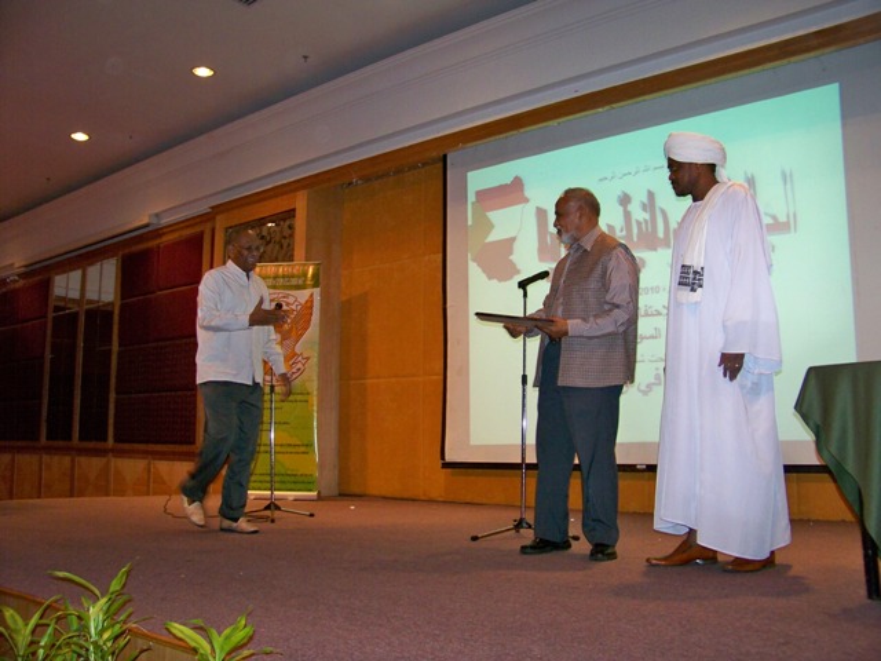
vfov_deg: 42.9
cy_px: 330
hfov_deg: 55.4
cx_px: 440
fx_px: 840
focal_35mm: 33
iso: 200
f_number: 2.8
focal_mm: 5.85
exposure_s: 1/30
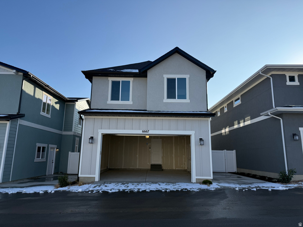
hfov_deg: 71.6
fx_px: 210
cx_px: 152
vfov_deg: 56.8
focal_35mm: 24
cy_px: 114
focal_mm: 6.76
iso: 100
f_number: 1.78
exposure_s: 1/4405
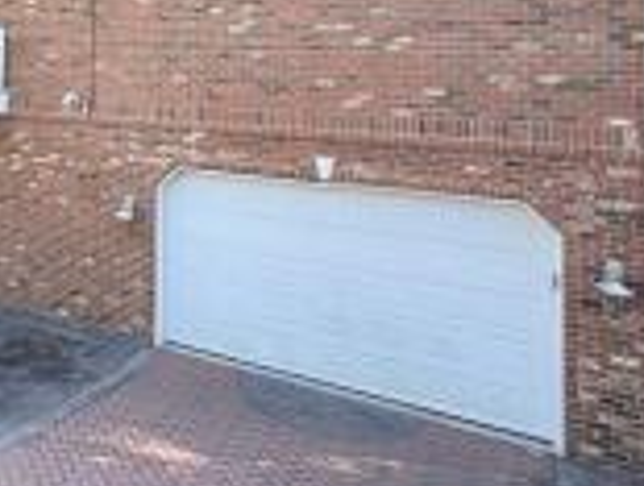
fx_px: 671
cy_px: 46
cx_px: 27
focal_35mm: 36
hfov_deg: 44.9
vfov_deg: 37.2
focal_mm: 2.22
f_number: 2.2
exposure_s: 1/506
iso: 64
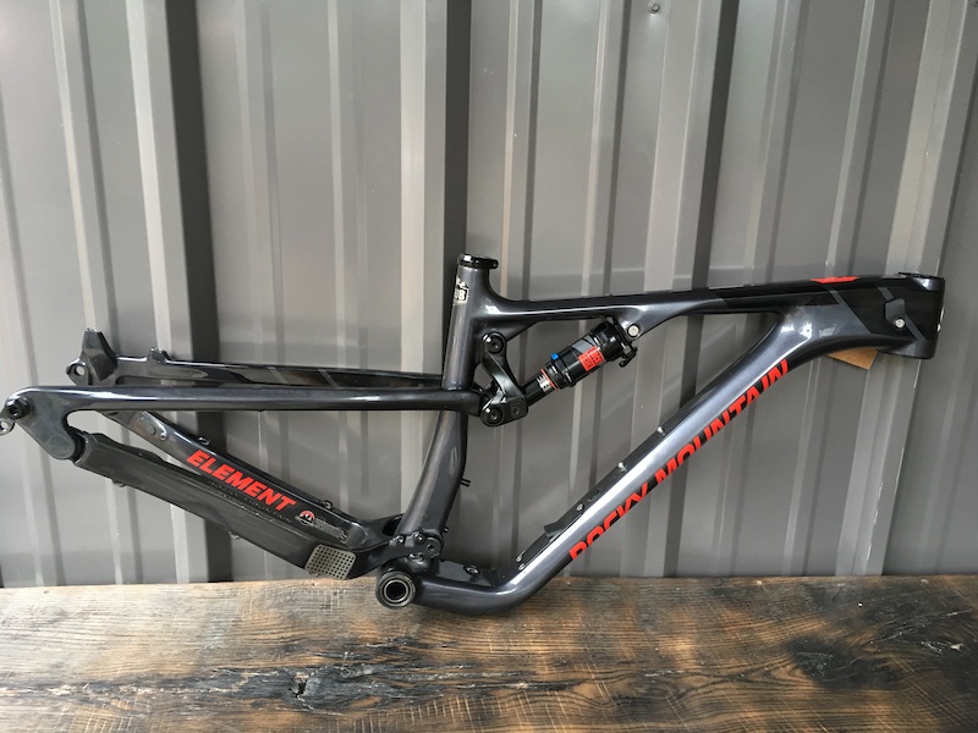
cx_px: 489
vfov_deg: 48.2
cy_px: 366
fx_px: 819
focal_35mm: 29
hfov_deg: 61.7
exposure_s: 1/30
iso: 80
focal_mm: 4.15
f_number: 2.2
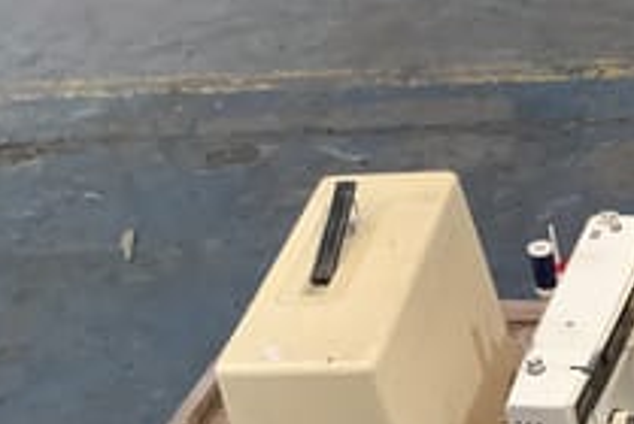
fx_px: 1358
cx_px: 698
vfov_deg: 16.8
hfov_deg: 24.5
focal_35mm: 77
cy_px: 541
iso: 250
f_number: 2.4
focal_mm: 3.3
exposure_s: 1/33
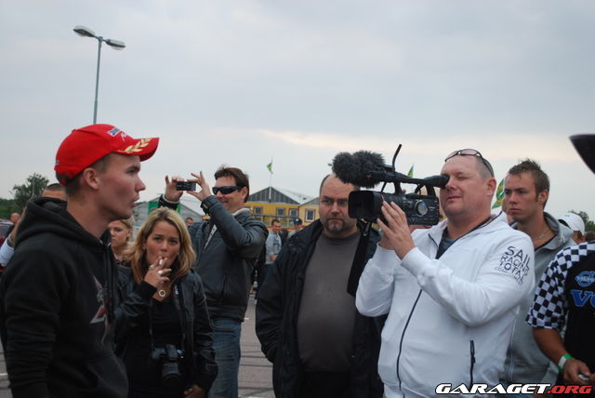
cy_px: 199
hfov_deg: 41.1
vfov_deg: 28.1
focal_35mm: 48
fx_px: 794
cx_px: 298
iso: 280
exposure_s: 1/30
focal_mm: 32
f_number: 5
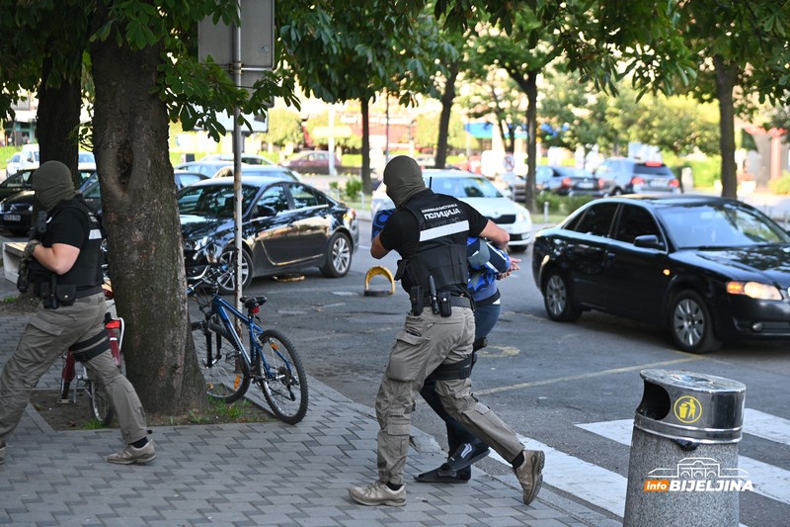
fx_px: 1536
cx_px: 395
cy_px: 264
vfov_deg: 19.4
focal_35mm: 70
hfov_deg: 28.8
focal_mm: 70
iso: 640
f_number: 2.8
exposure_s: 1/1000
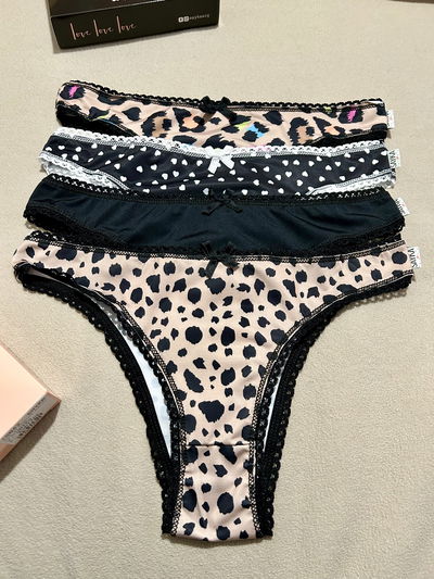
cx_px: 217
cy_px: 290
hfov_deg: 53.1
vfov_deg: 67.3
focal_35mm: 26
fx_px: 434
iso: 320
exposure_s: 1/50
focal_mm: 5.7
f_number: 1.5
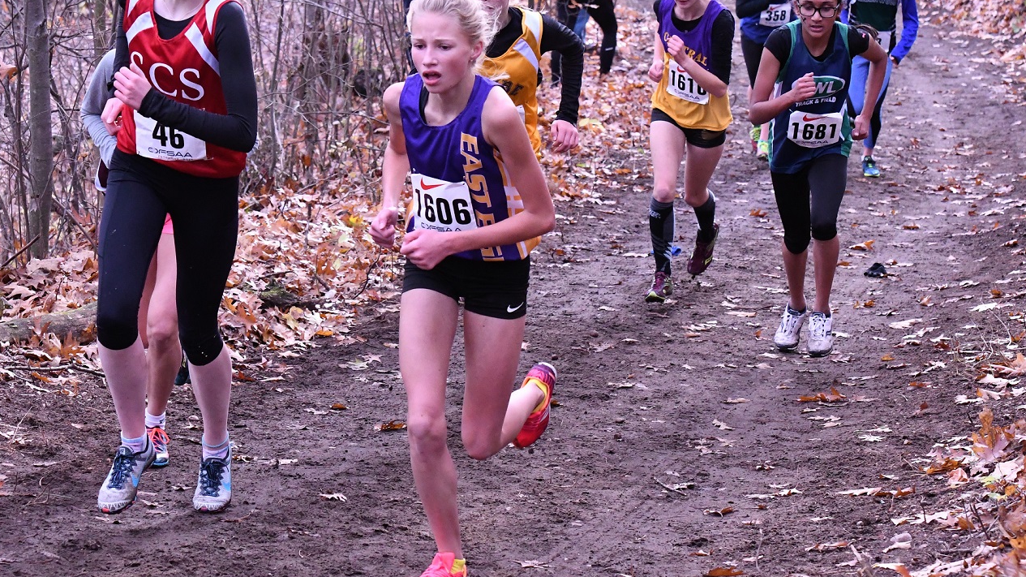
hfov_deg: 17.9
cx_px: 474
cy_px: 259
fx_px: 3264
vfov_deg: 10.1
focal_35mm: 120
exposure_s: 1/800
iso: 4500
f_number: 6.3
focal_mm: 70
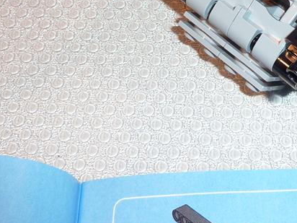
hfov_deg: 26.2
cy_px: -32
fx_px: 618
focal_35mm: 72
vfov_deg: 19.4
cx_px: 262
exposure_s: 1/30
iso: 100
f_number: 4
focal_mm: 4.7
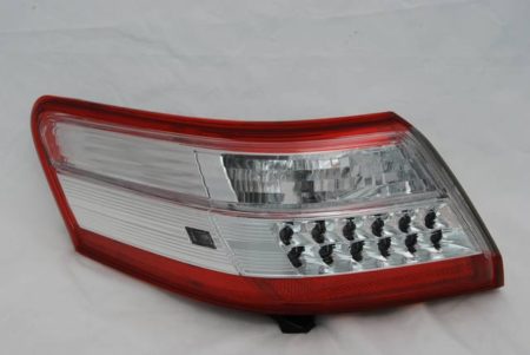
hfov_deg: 29.2
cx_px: 265
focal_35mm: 69
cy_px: 178
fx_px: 1017
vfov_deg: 19.8
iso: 100
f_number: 16
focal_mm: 46
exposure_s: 1.5
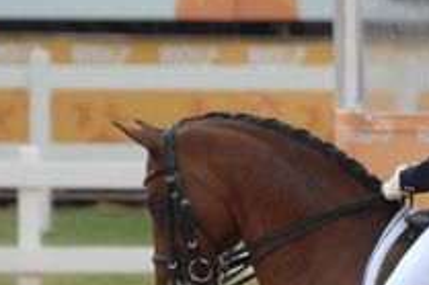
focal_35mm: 1564
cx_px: 372
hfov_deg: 1.3
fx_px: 18623
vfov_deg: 0.9
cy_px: 294
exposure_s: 1/500
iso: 400
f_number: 5.6
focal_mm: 340
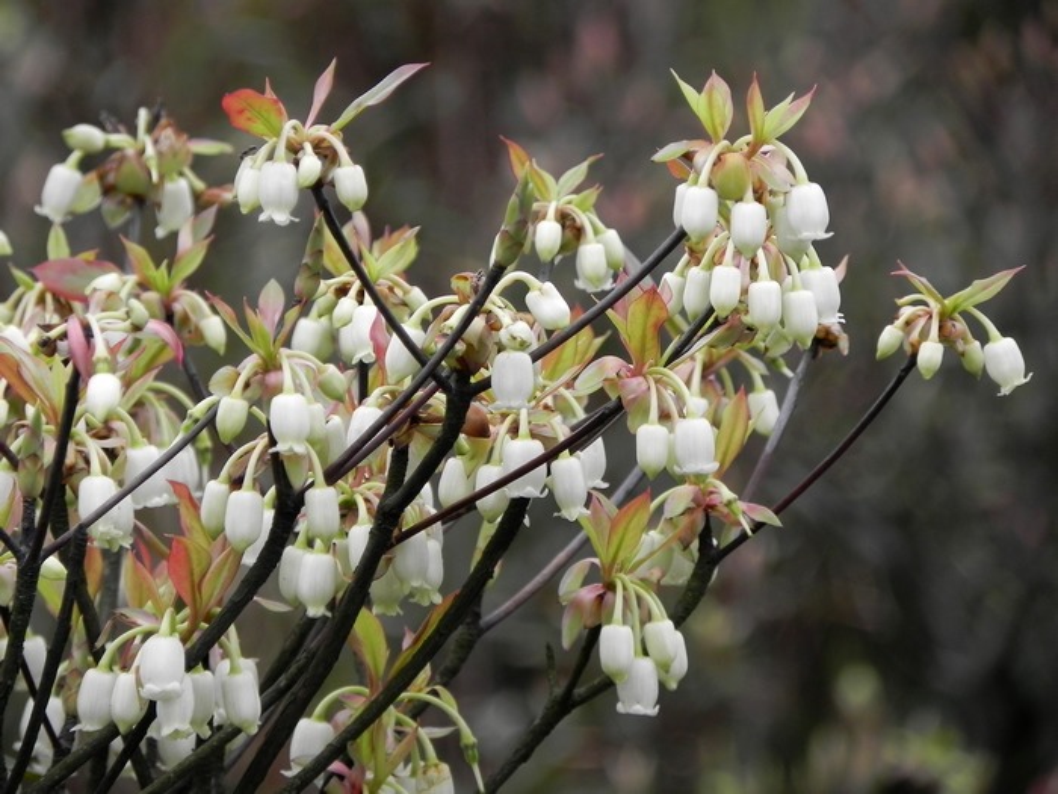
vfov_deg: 3.5
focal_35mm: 425
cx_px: 529
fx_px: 12990
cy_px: 397
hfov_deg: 4.7
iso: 160
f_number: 5
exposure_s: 1/134
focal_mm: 75.7
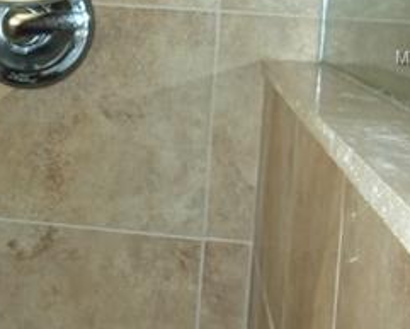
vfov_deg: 18.1
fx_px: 1020
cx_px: -17
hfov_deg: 21.8
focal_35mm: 84
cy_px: 58
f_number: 3
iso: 200
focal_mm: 4.9
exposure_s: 1/34
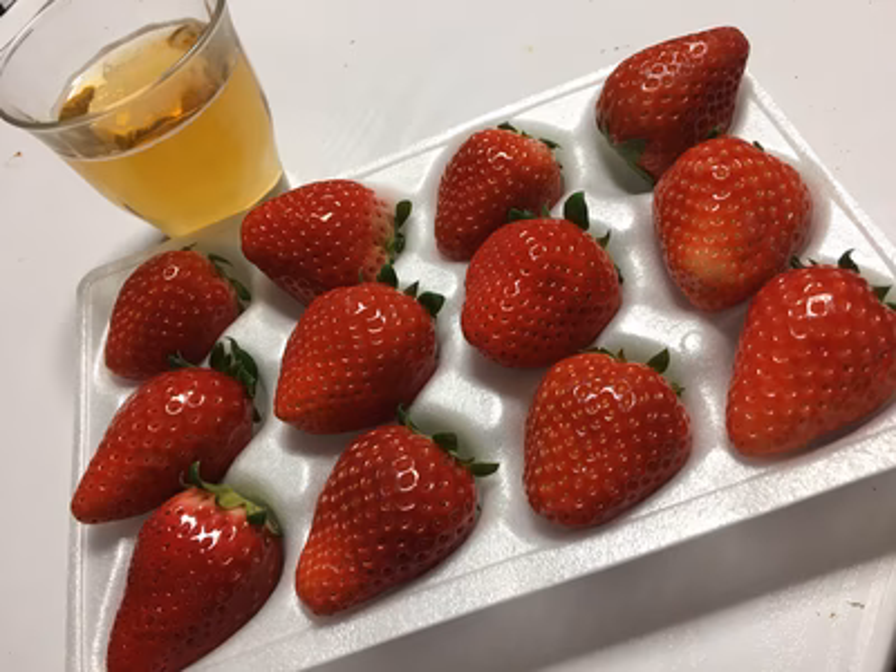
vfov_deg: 48.2
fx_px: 751
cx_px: 448
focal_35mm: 29
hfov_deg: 61.7
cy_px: 336
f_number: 2.2
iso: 64
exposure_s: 1/30
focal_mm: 4.15
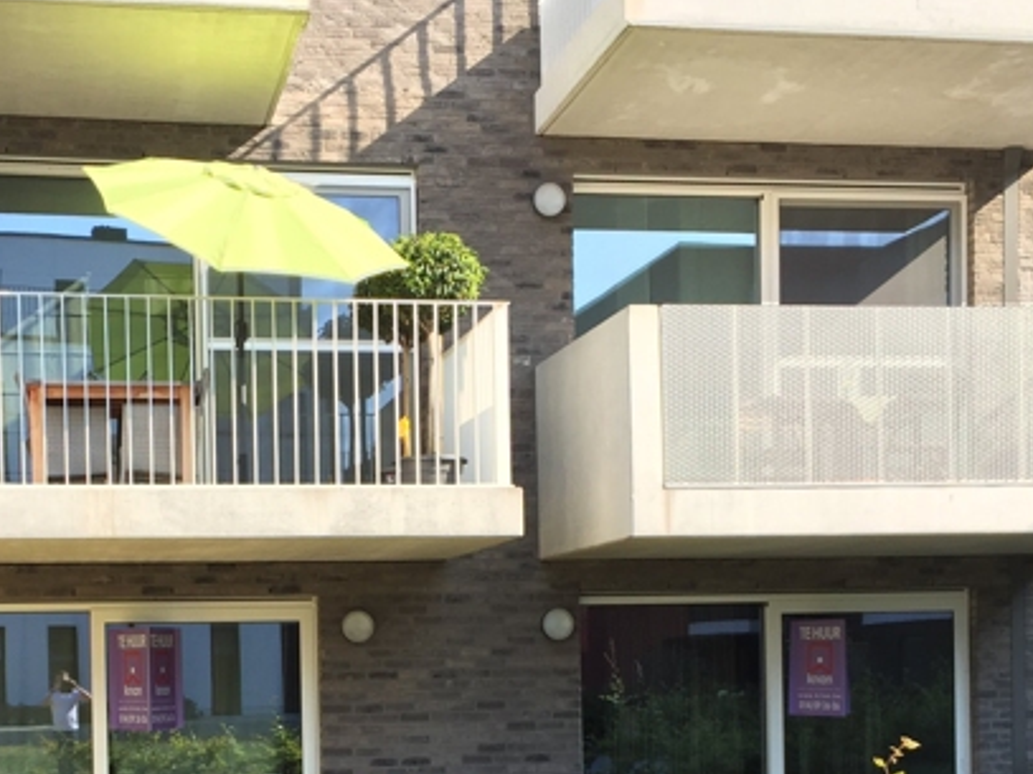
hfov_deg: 33.6
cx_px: 368
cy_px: 756
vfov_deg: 24.6
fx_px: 1700
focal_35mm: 57
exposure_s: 1/494
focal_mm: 4.15
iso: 32
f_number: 2.2
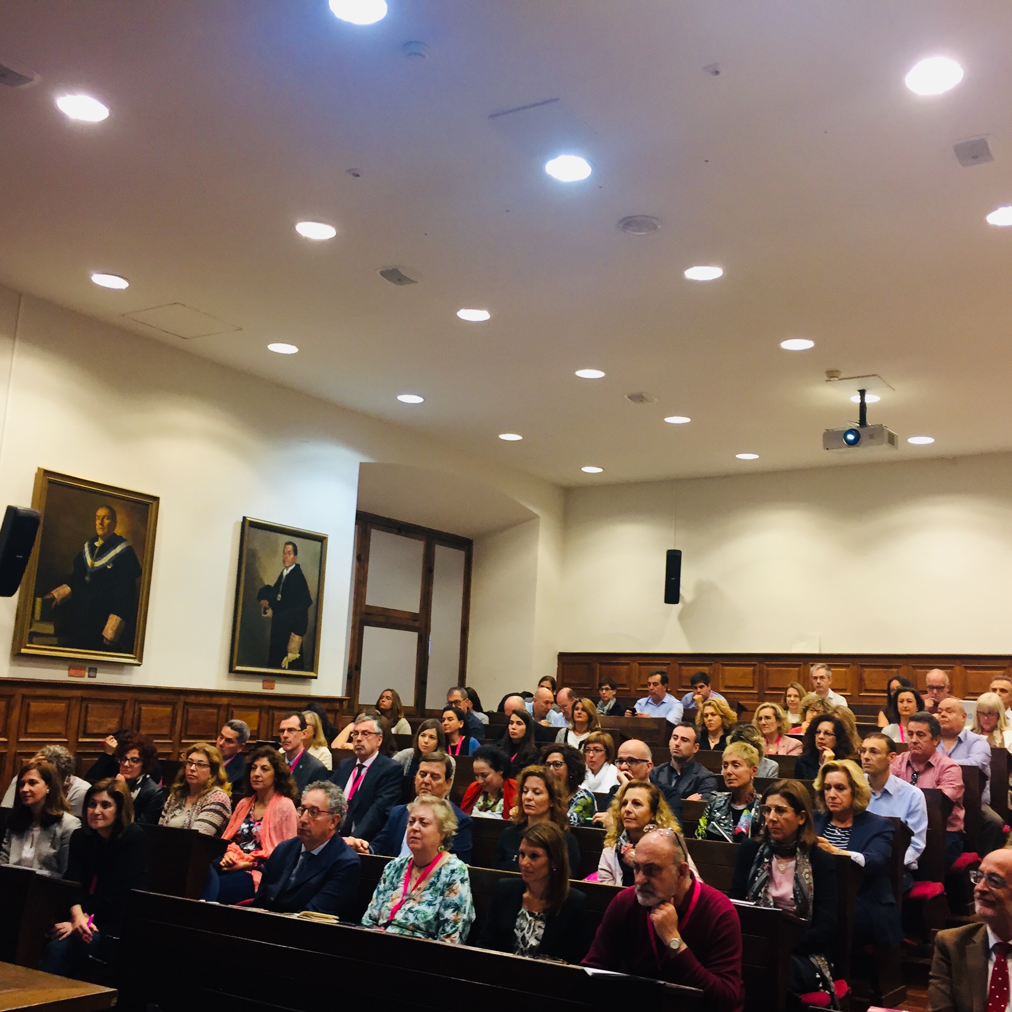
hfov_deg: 47.2
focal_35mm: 35
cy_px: 518
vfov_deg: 47.2
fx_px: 1158
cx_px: 512
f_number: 2.2
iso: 100
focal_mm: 4.15
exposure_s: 1/33
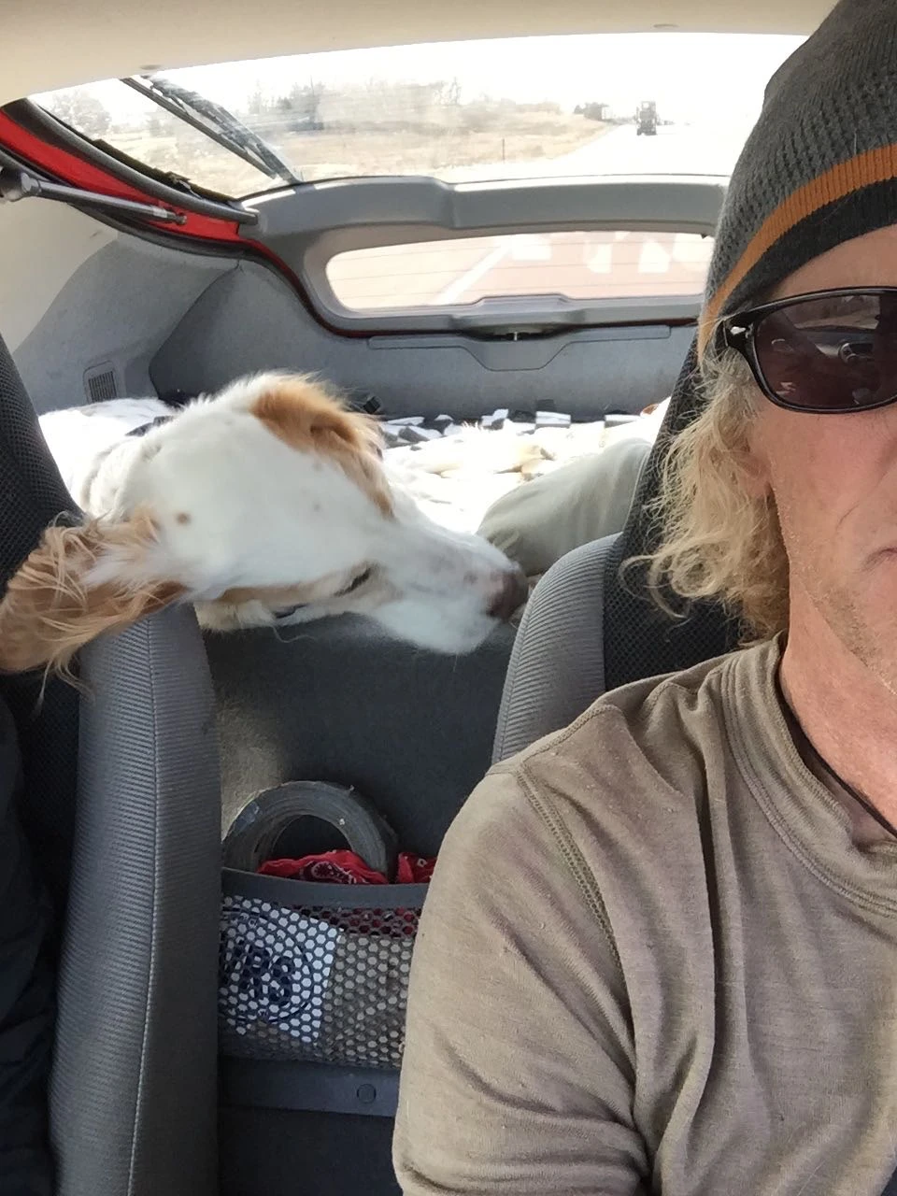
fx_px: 1071
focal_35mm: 31
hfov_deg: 45.4
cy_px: 598
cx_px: 448
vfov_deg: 58.4
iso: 50
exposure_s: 1/120
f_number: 2.2
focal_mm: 2.65
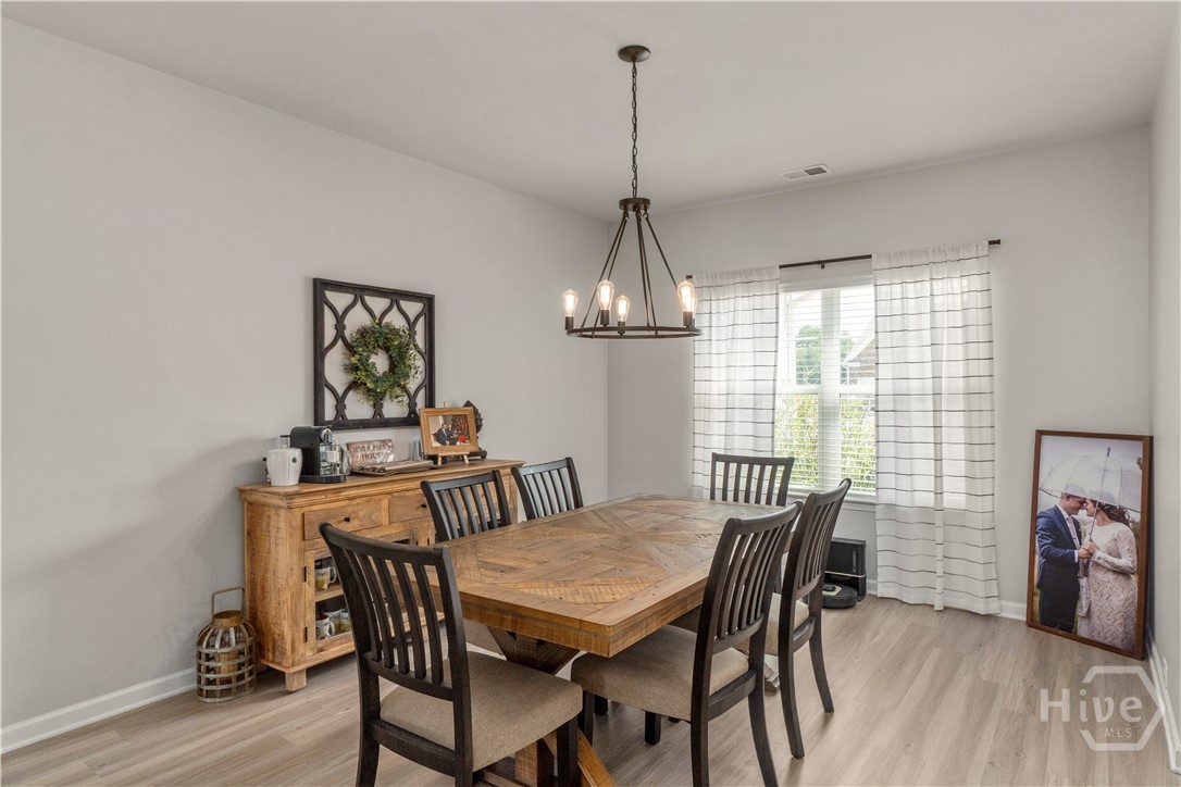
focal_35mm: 20
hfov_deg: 85.4
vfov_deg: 63.2
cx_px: 590
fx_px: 640
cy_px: 394
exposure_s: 1/25
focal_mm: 13
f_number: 8
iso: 500
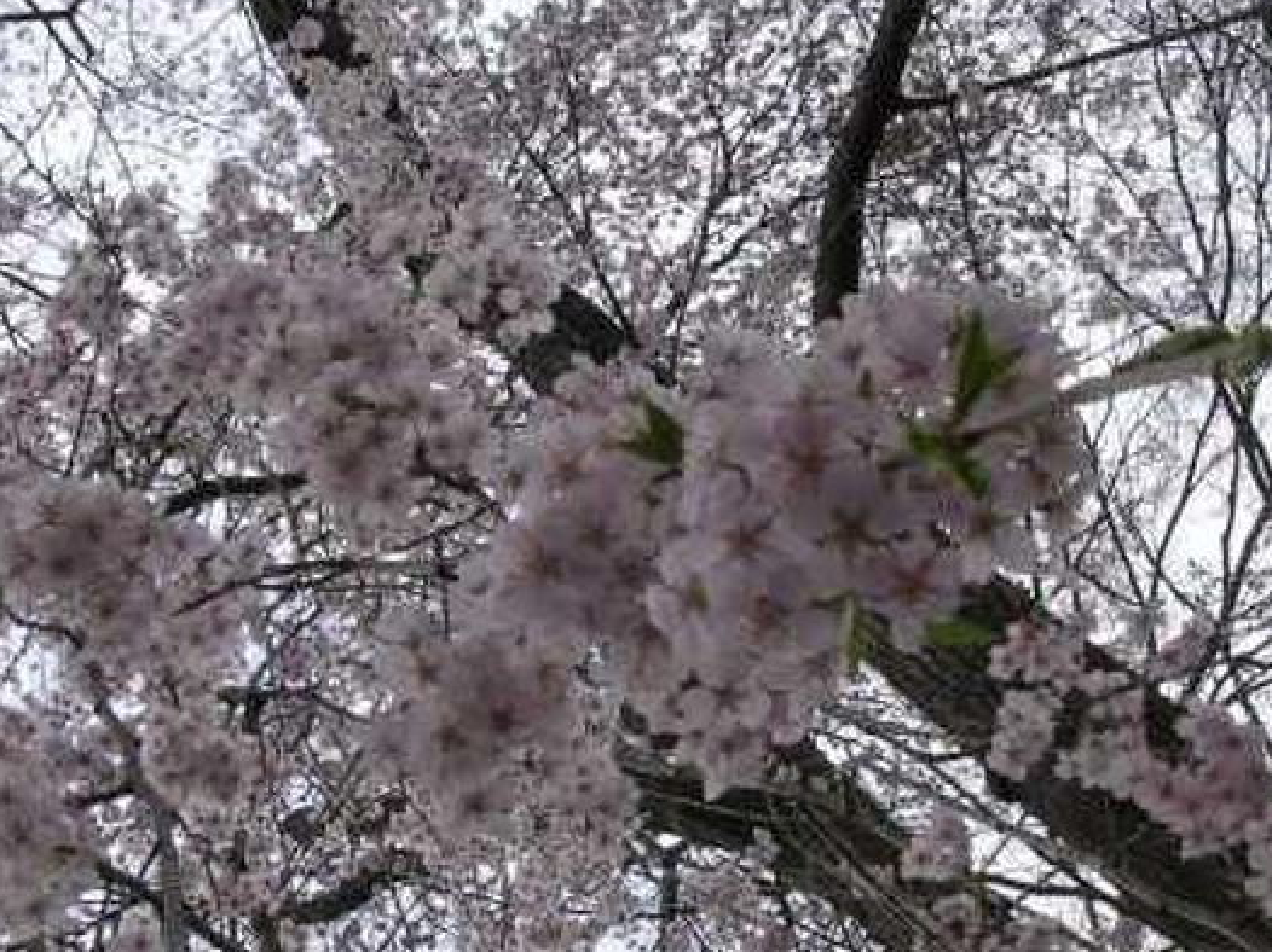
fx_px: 1726
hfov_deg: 40.4
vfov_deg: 30.8
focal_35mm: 47
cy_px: 557
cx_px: 655
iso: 100
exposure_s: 1/245
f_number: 5.6
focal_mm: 5.8
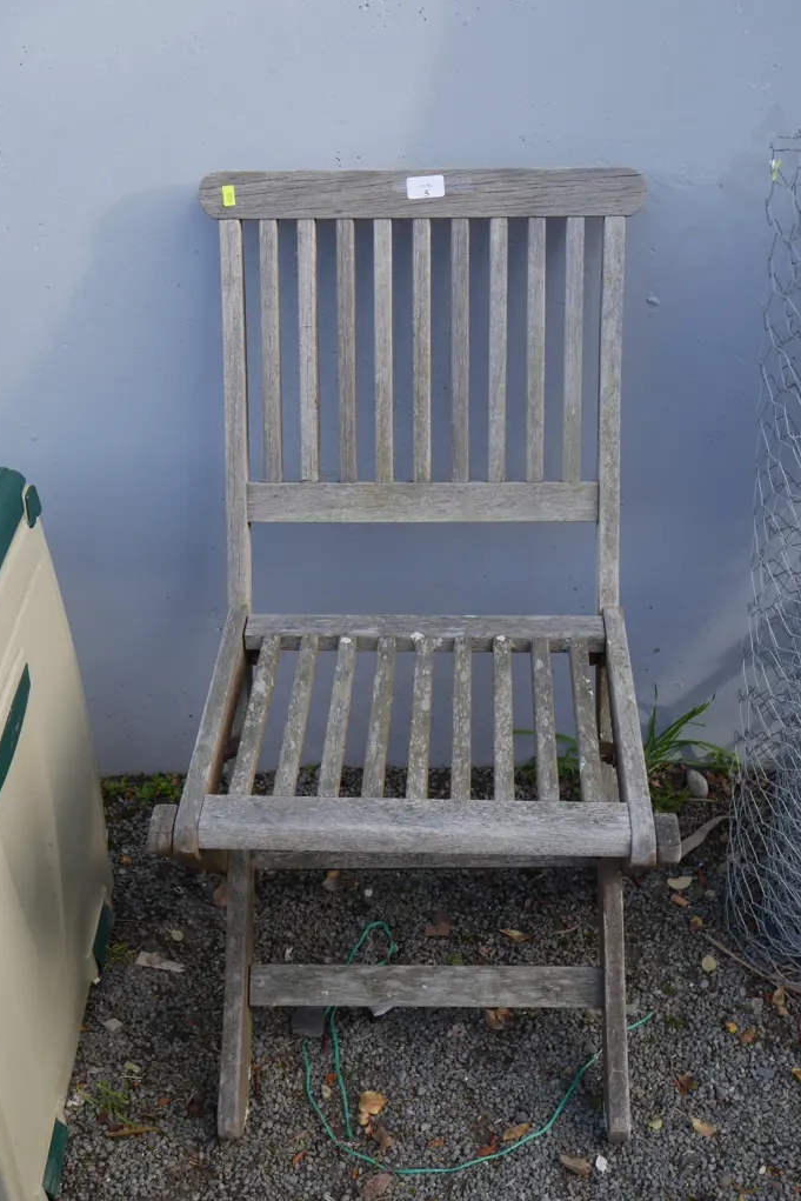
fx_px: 1601
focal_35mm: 48
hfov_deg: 28.1
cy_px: 600
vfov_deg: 41.1
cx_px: 435
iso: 200
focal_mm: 23
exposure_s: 1/125
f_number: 5.6
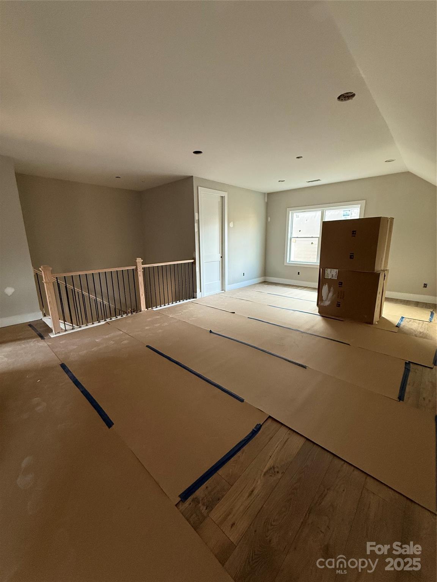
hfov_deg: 85.7
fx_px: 236
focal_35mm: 14
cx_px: 218
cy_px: 291
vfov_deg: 102.1
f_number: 2.2
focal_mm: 2.22
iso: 320
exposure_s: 1/90
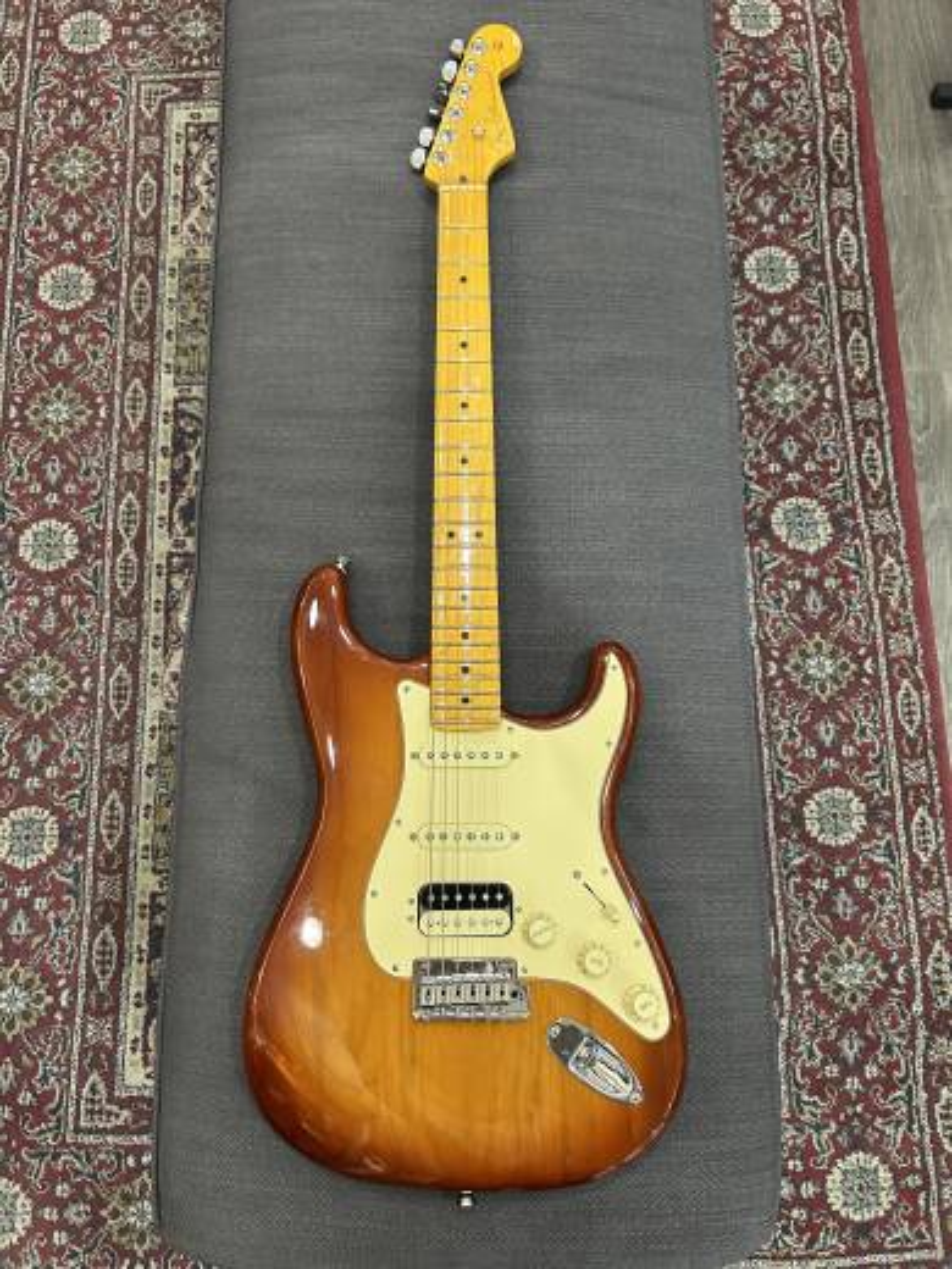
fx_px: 953
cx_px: 476
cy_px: 634
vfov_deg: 67.3
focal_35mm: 26
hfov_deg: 53.1
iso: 250
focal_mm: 5.7
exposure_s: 1/60
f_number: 1.5
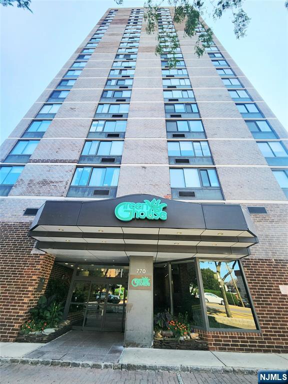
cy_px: 192
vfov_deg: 106.2
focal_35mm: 13
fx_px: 144
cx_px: 144
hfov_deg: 89.9
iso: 50
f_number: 2.2
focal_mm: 2.2
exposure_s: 1/435
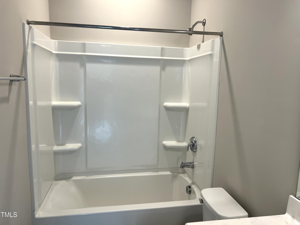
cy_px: 112
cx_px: 150
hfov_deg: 67.3
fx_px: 225
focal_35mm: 26
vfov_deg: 53.1
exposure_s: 1/120
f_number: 1.5
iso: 64
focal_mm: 5.7
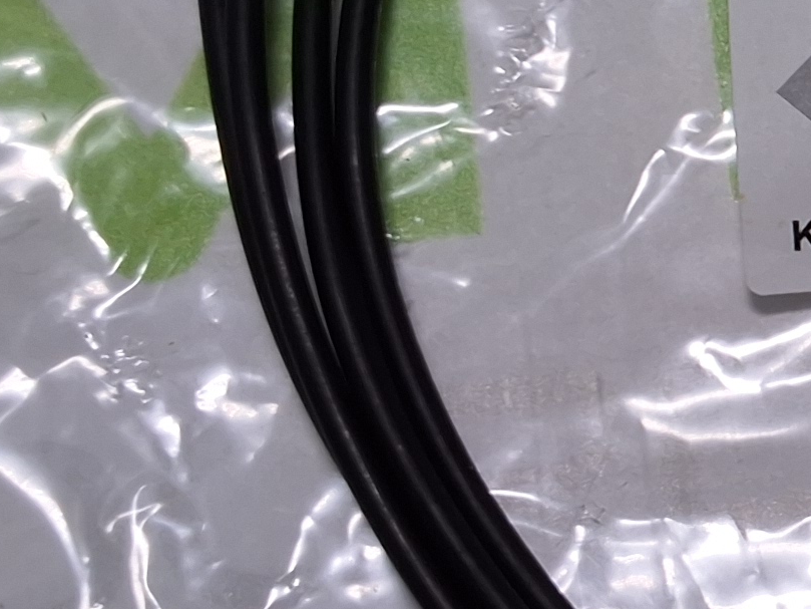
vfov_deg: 13.1
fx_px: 2648
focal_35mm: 113
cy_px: 126
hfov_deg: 15.4
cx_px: 1366
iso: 32
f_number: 1.9
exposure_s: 1/169
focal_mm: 2.91
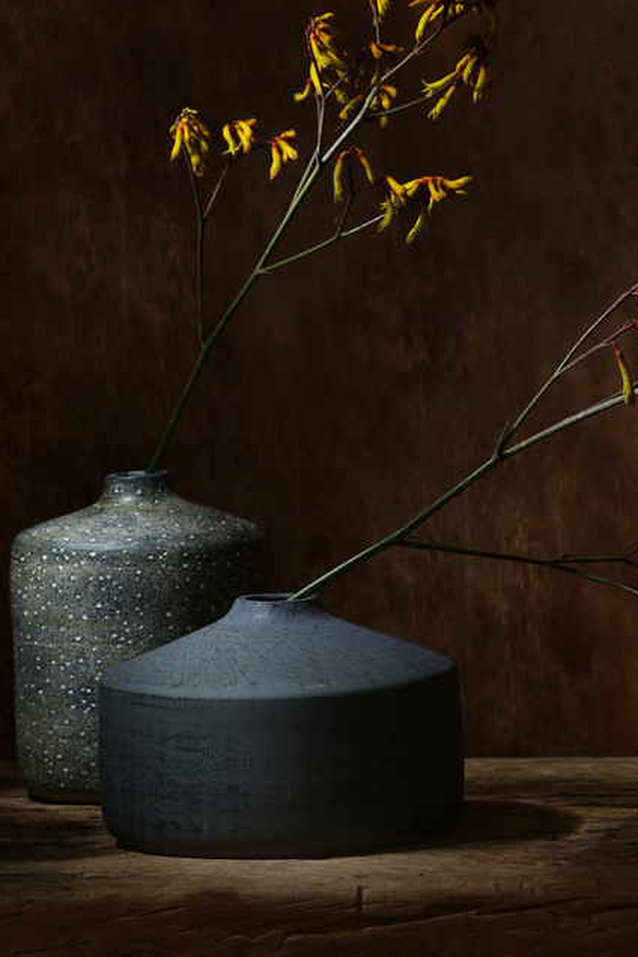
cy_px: 330
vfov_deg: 16.9
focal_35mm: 121
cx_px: 452
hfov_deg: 11.3
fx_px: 3216
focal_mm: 77
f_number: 5.6
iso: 50
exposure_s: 10
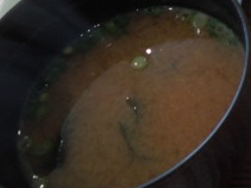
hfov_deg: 16.7
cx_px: 468
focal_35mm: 95
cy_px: 6
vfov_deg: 15.3
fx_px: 688
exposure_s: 1/30
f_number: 3.3
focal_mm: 4.5
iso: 100
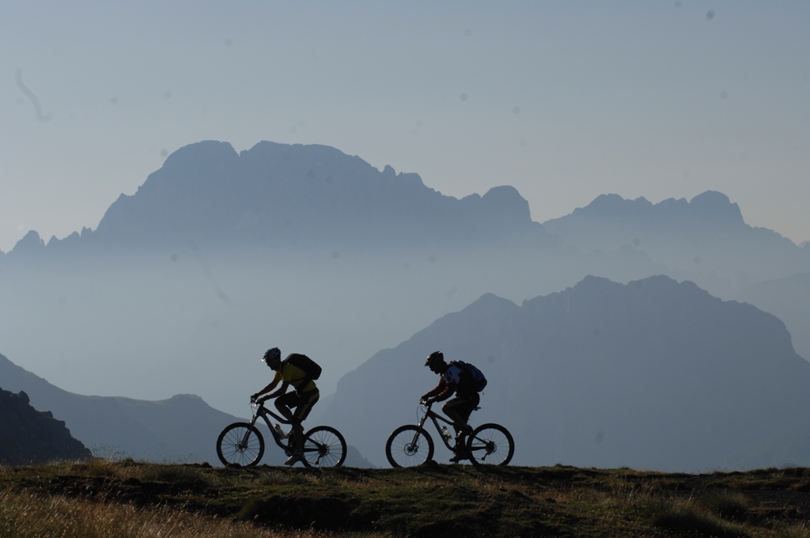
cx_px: 405
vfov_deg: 11.4
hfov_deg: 17.1
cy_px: 269
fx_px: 2697
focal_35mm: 120
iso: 100
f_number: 11
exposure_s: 1/500
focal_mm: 80
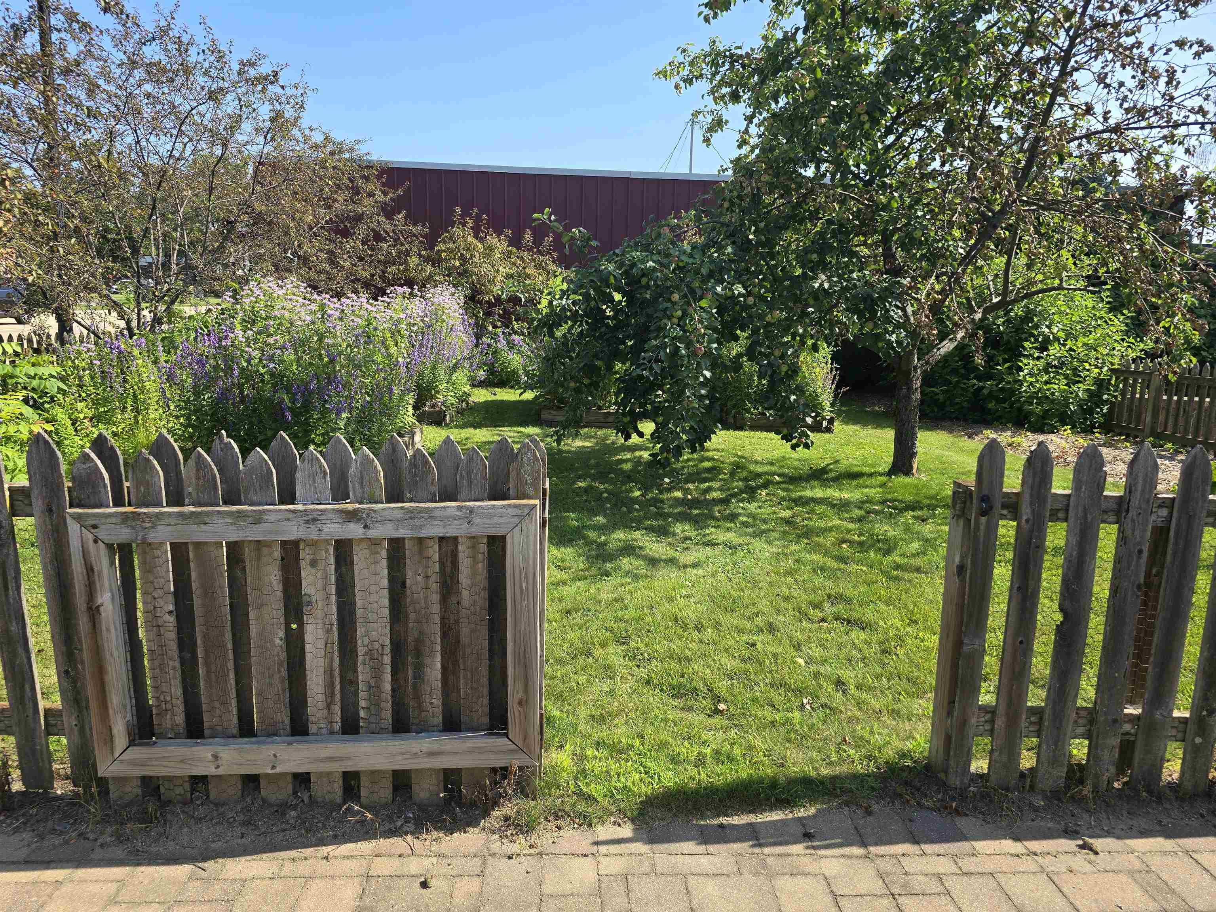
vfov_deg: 58.9
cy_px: 456
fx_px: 808
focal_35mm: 23
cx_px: 608
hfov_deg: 73.9
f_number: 1.7
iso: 12
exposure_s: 1/384
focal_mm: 6.3
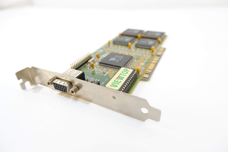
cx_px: 114
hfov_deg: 76.1
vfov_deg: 55.0
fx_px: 146
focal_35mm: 23
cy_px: 76
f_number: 3.5
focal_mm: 15
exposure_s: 1/60
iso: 200
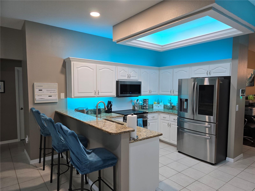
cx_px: 128
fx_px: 169
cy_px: 96
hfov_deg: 73.9
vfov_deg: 58.9
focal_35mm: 23
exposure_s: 1/100
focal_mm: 6.3
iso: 125
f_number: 1.7
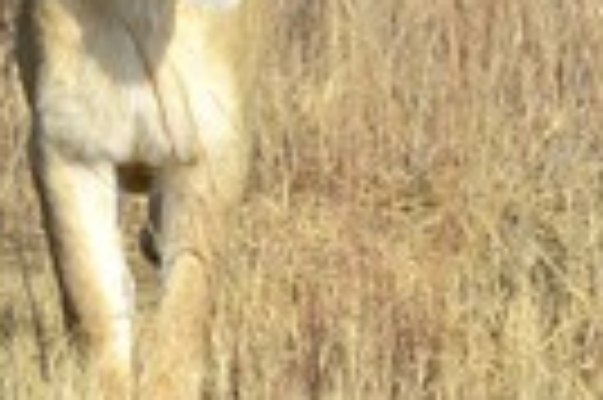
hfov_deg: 2.3
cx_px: 382
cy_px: -144
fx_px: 14722
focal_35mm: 880
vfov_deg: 1.6
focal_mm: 280
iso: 400
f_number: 11
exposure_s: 1/400
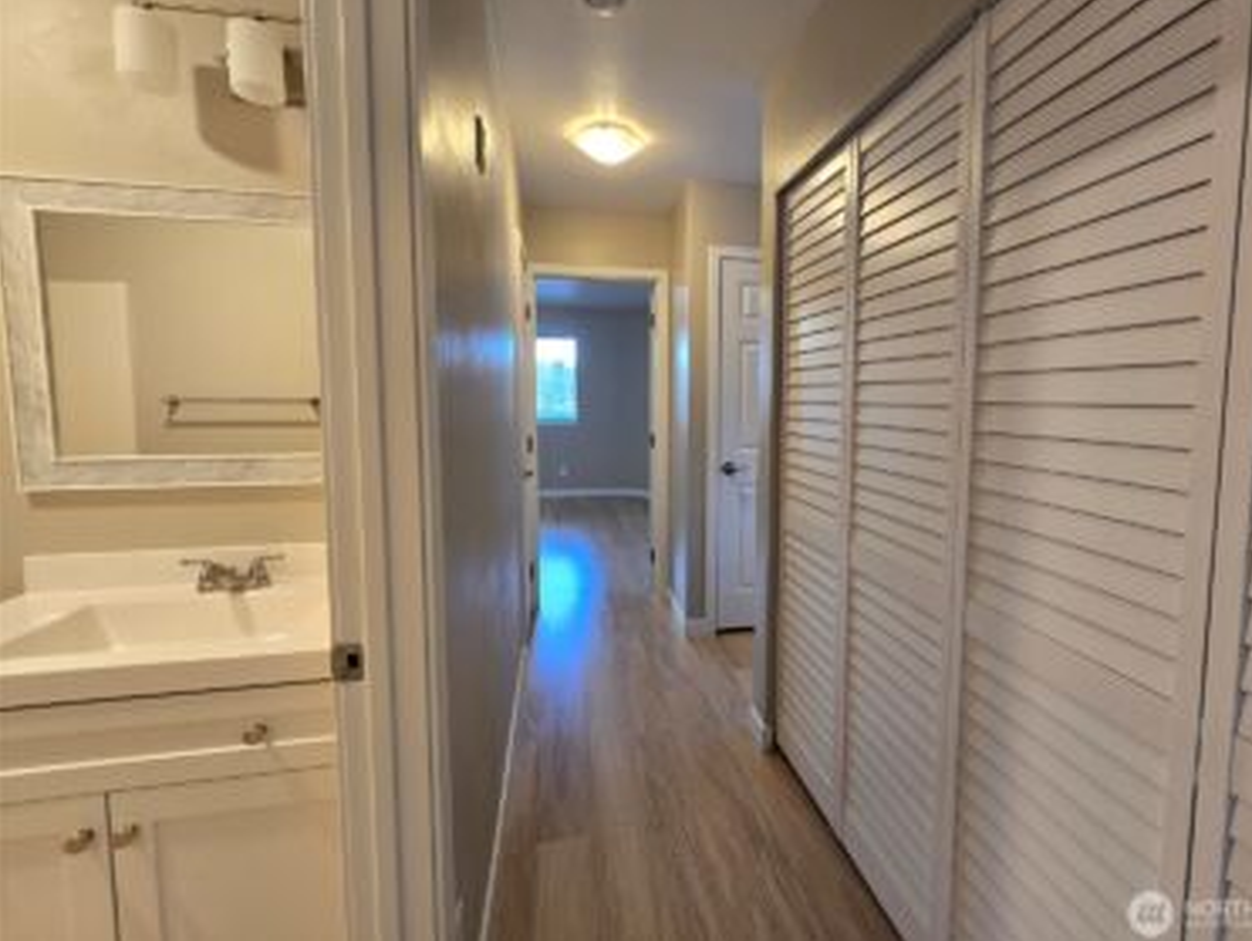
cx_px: 672
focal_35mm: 14
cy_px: 442
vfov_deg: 85.7
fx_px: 507
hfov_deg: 101.8
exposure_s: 1/60
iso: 160
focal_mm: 2.2
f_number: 2.2
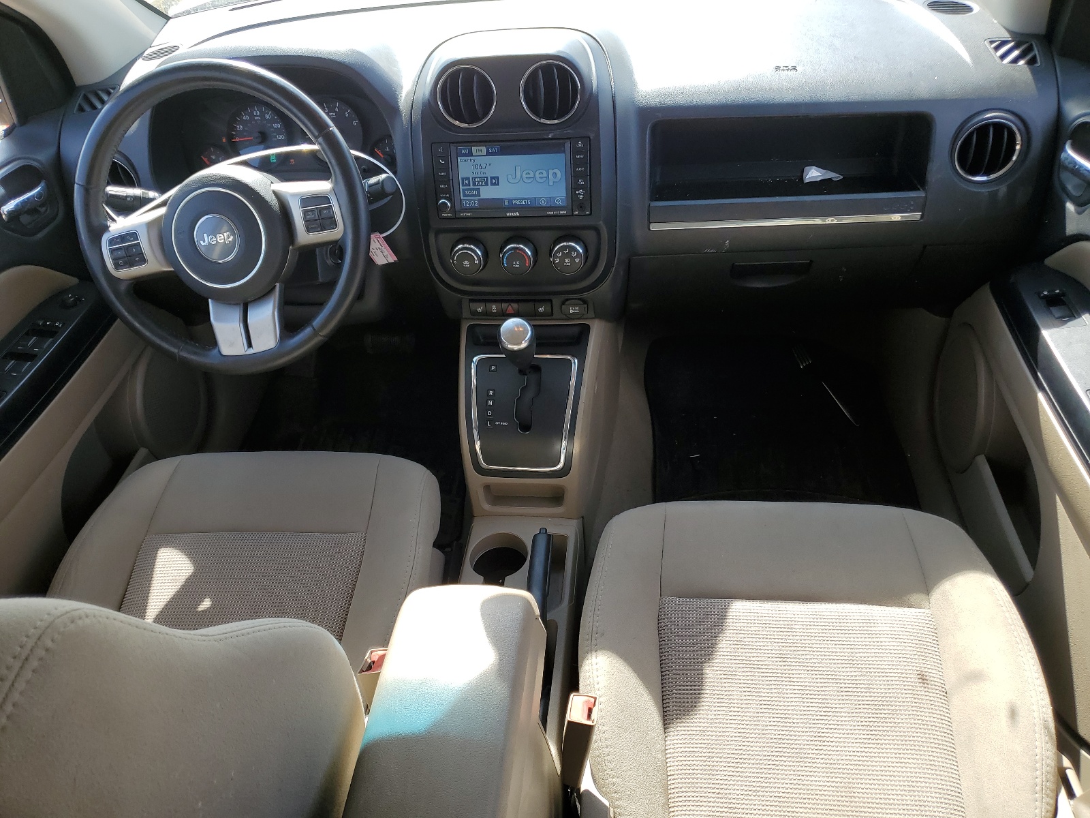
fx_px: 819
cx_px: 545
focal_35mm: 26
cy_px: 409
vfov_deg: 53.1
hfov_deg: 67.3
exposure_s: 1/435
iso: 50
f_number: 1.5
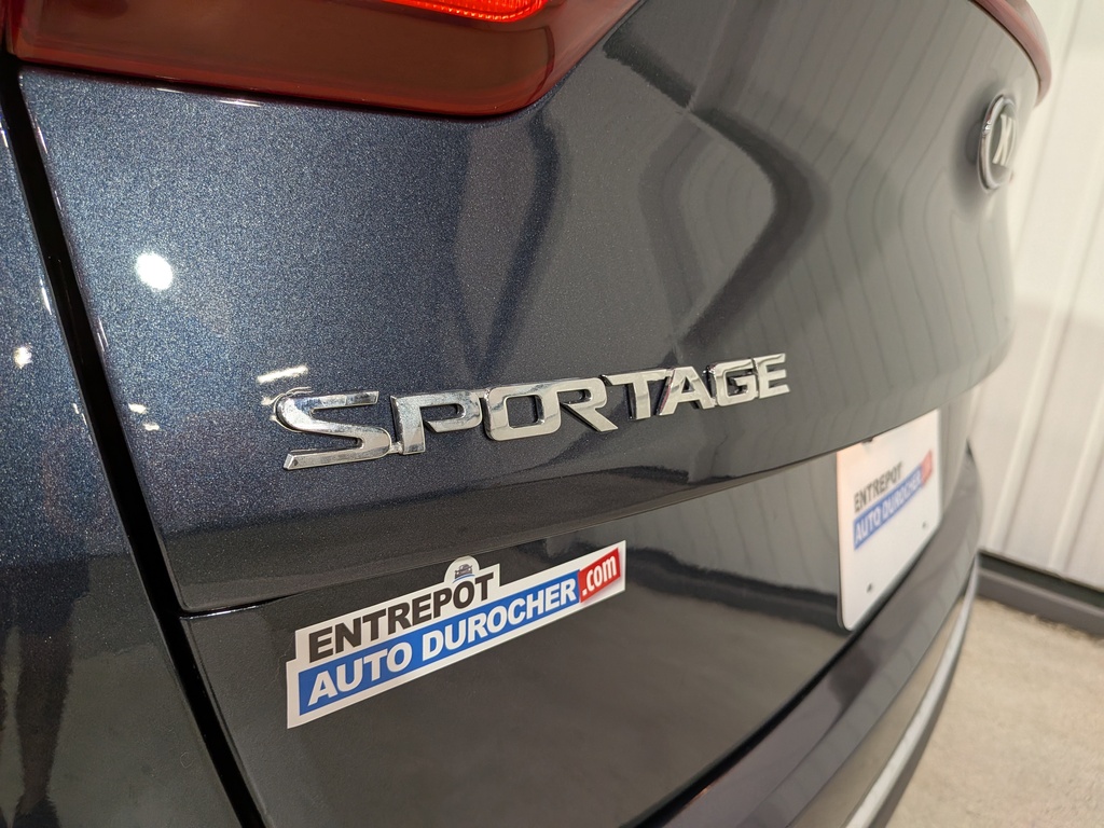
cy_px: 414
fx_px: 765
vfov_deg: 56.8
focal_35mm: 24
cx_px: 552
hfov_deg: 71.6
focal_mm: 4.53
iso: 222
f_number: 1.7
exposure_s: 1/100
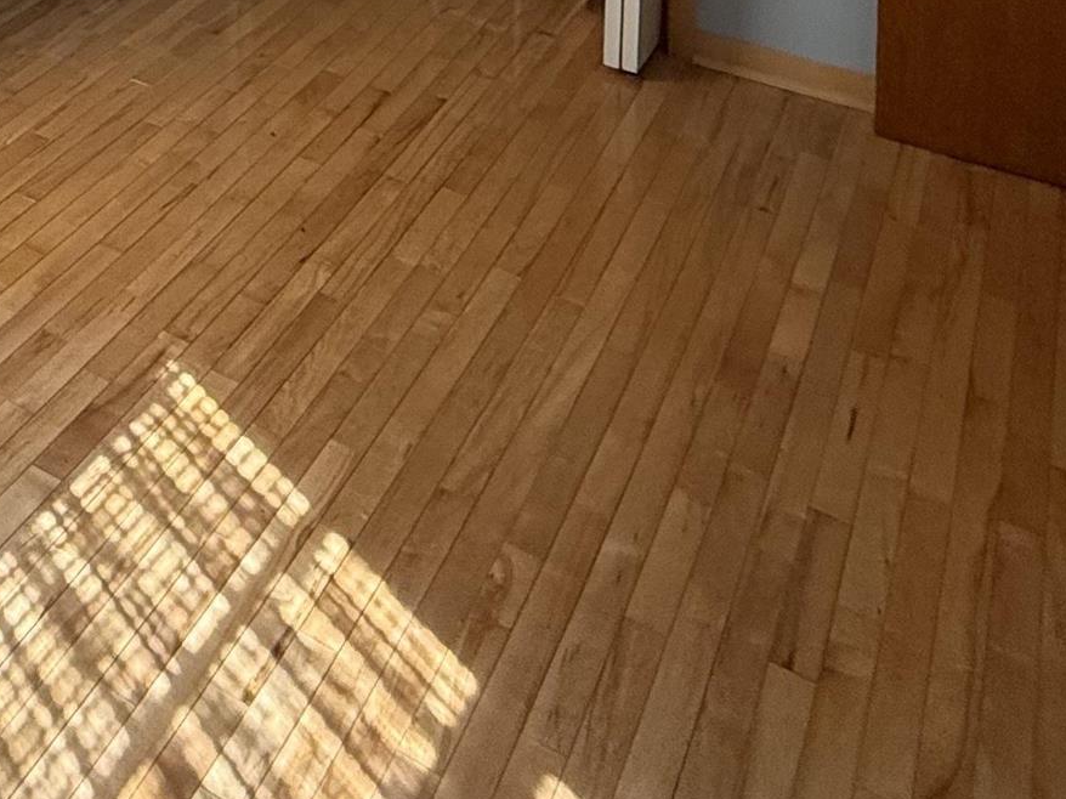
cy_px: -555
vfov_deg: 21.7
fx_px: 1509
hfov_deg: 35.8
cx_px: 41
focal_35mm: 49
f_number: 2.2
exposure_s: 1/99
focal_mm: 2.22
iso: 100
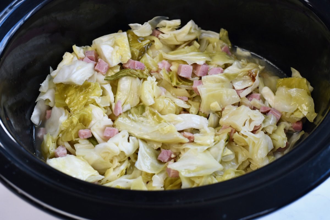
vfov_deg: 27.0
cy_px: 110
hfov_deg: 39.6
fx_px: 458
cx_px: 165
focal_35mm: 50
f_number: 7.1
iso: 400
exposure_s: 1/50
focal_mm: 50
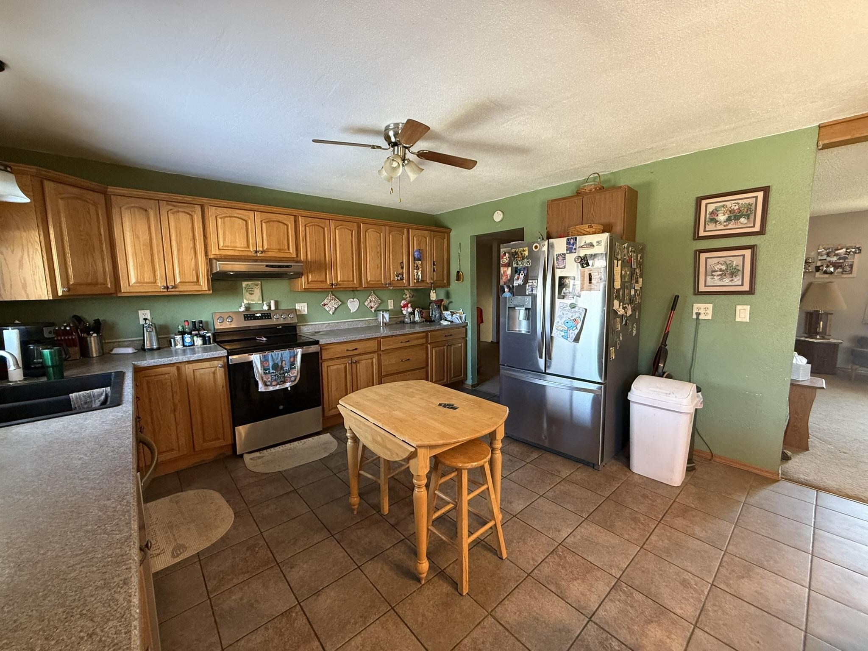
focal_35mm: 14
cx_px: 434
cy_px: 326
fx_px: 351
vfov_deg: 85.7
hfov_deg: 102.1
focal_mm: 2.22
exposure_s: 1/60
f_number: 2.2
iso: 500
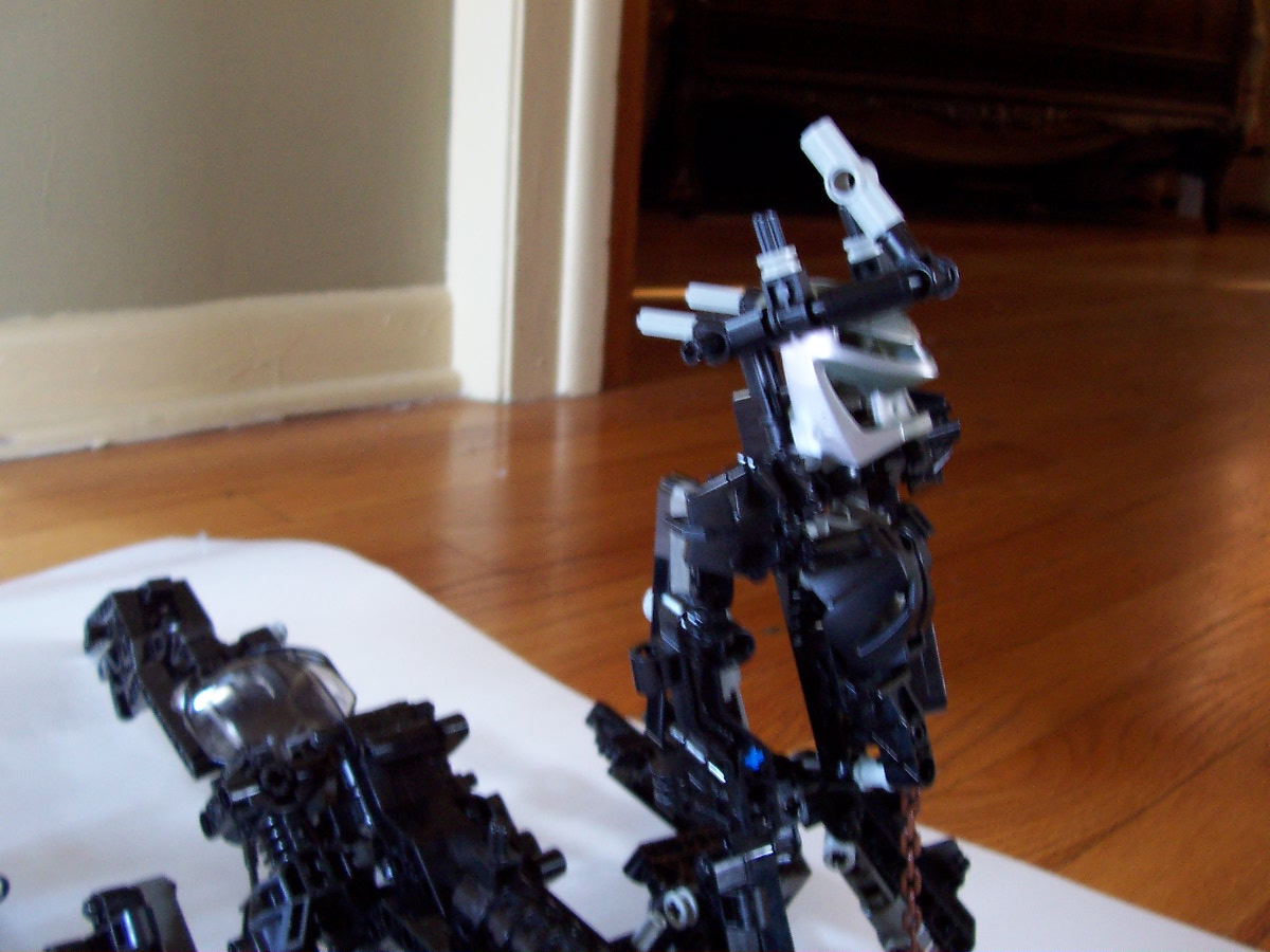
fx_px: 1357
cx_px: 635
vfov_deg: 38.7
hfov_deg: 50.1
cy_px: 476
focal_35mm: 37
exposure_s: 1/8
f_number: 2.8
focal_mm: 5.6
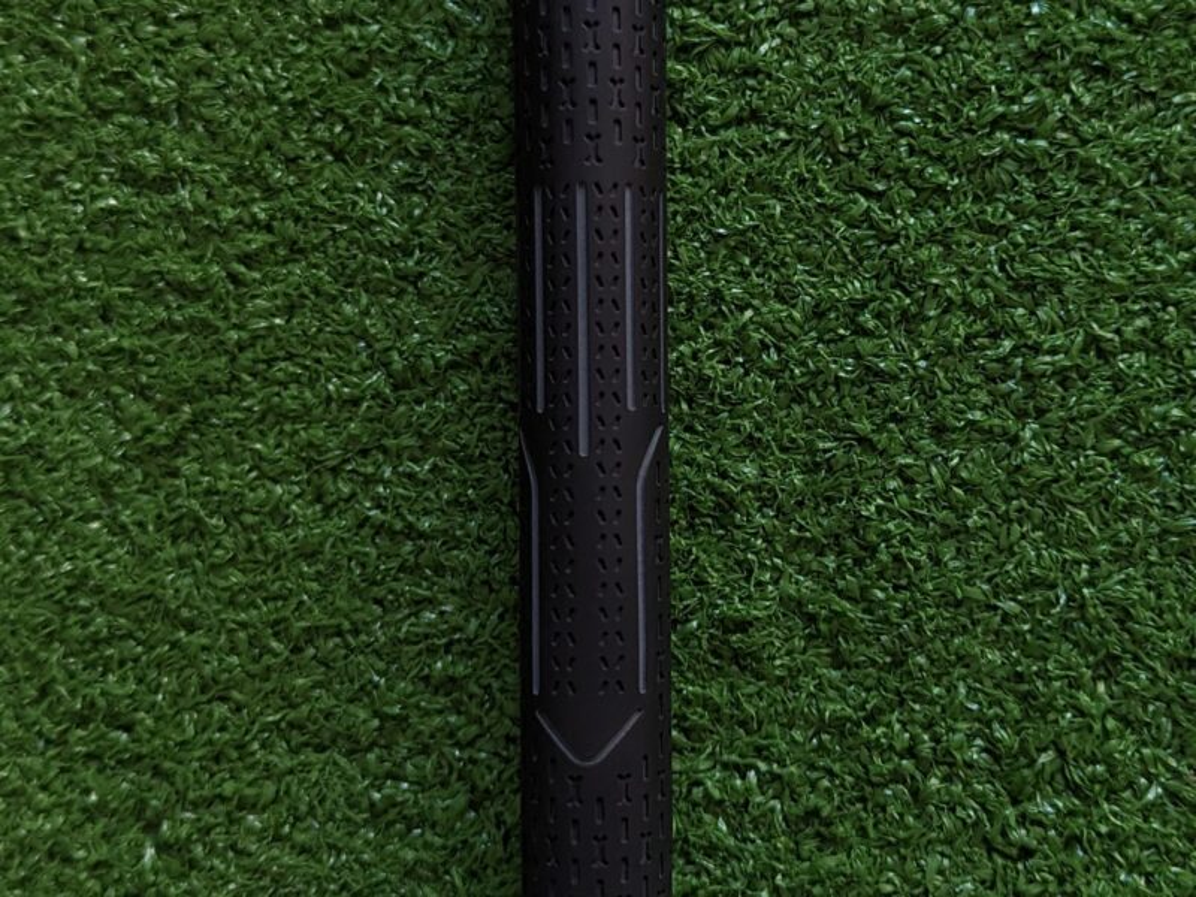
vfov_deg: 56.8
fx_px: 829
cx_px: 598
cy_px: 448
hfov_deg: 71.6
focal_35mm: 24
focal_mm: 6.81
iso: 407
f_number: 1.85
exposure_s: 1/90
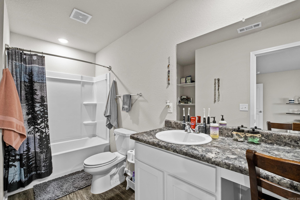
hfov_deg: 100.4
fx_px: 125
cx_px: 150
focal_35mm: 15
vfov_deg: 77.3
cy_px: 100
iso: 800
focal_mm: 10
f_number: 7.1
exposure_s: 1/1.25
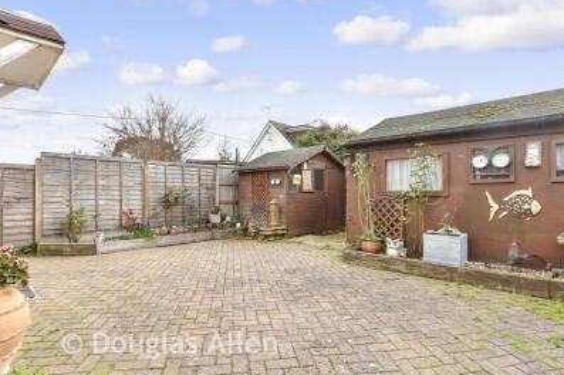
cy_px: 188
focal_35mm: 18
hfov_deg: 90.0
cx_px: 281
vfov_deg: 67.3
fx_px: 282
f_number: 8
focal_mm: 10
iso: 160
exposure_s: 1/50
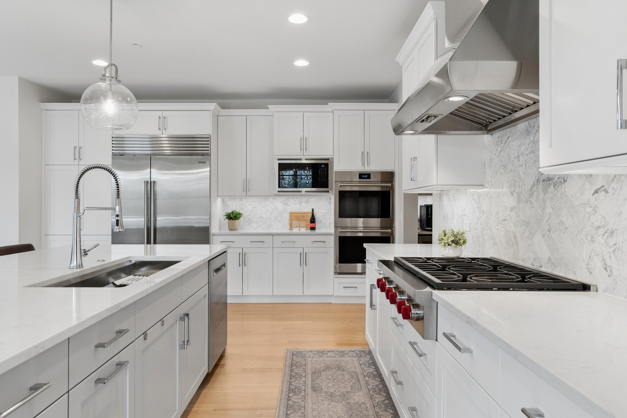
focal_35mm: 22
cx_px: 314
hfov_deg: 77.3
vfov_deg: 56.1
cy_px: 209
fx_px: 392
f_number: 8
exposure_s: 1/30
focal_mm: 15
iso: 320
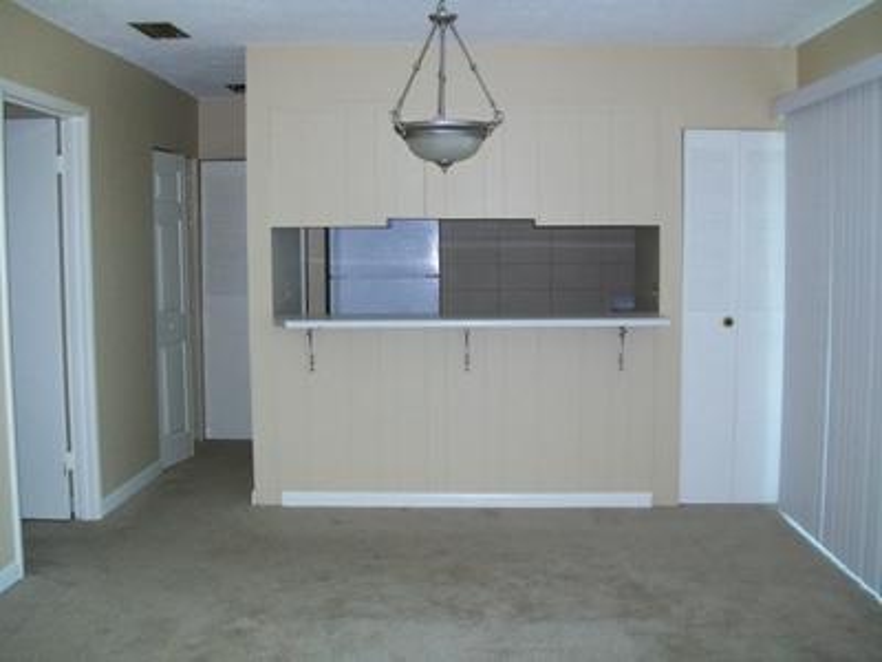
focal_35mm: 36
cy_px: 331
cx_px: 441
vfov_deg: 39.7
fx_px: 917
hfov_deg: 51.4
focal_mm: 6
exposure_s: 1/60
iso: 160
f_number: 2.7
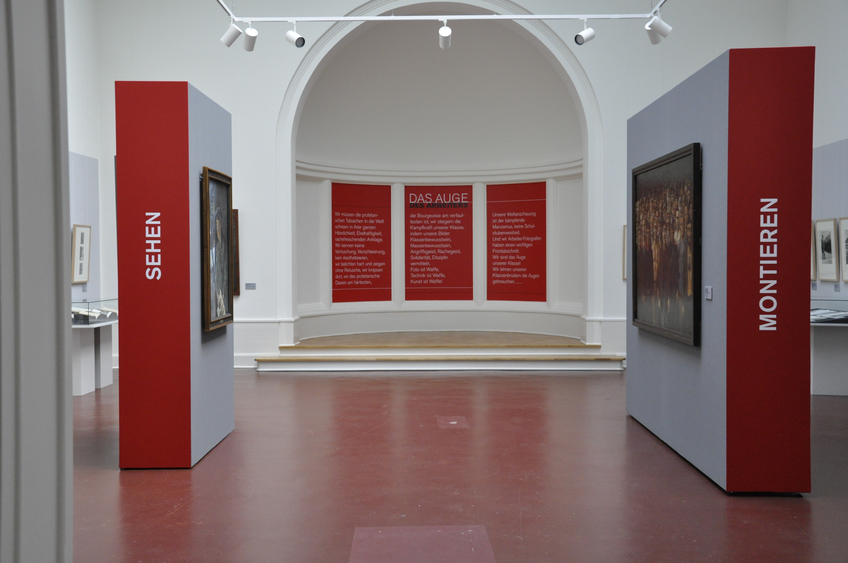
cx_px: 424
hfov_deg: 49.6
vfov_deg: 34.1
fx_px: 918
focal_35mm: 39
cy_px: 282
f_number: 5.6
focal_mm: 26
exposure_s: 1/125
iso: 1600
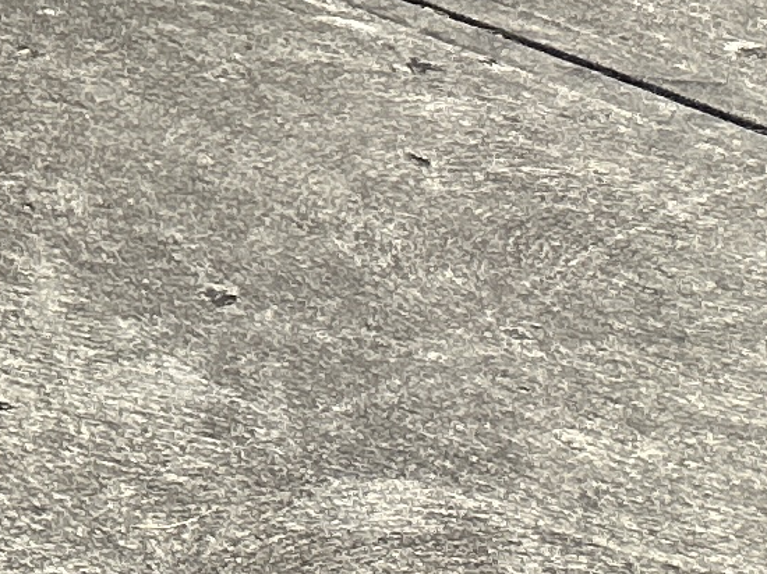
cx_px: -1934
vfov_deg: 7.6
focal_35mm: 176
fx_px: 3898
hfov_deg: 8.3
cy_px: -1031
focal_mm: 6.86
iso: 80
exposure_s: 1/971
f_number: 1.78
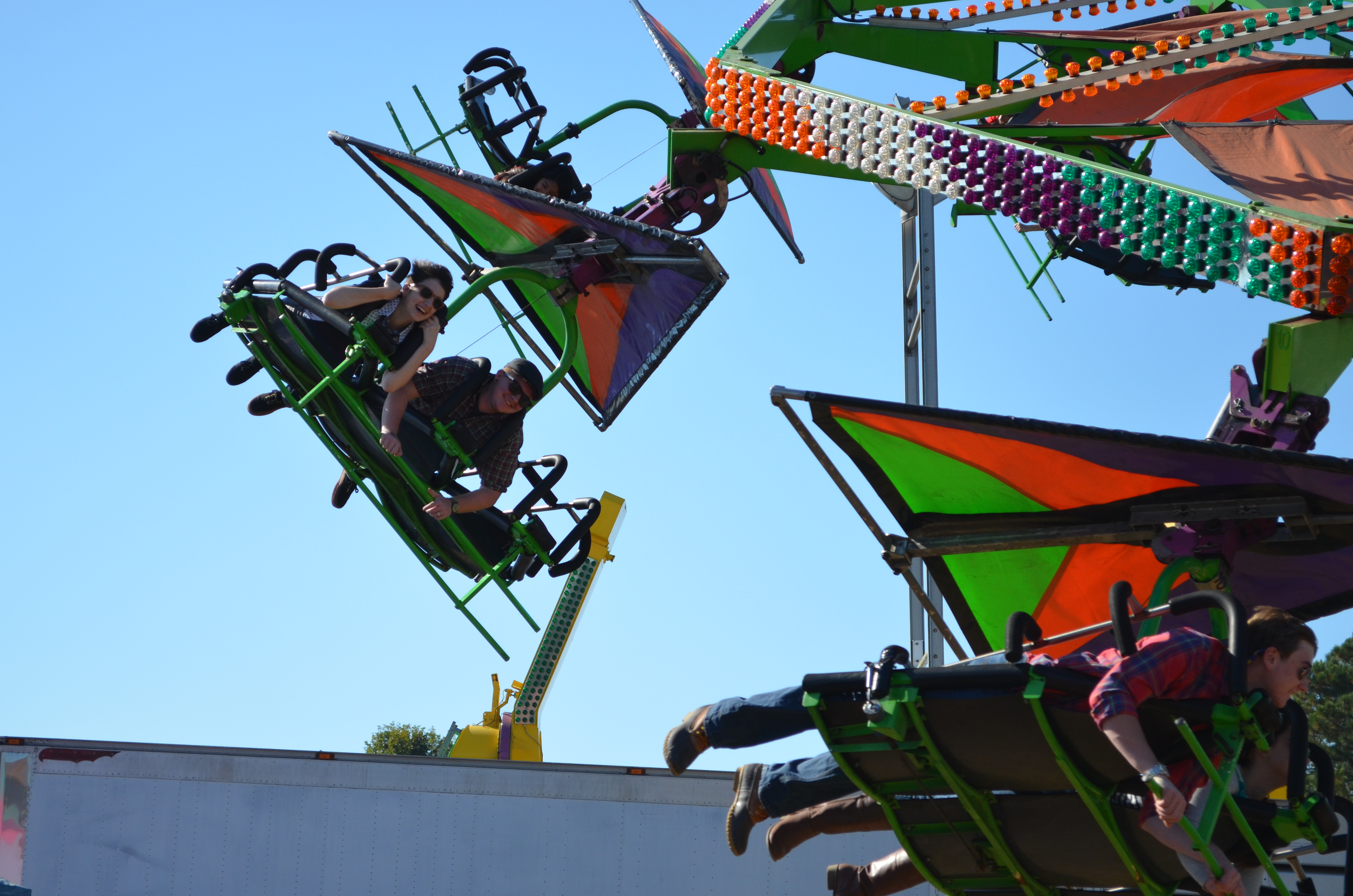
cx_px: 662
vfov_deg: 16.1
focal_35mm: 85
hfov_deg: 24.1
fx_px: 3170
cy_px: 446
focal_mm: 55
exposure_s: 1/1600
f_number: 5.6
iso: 400
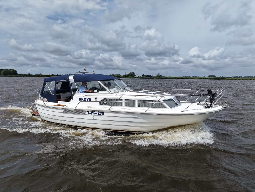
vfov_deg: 56.8
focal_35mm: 24
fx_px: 177
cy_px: 96
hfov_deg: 71.6
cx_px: 128
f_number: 1.8
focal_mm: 8.67
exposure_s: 1/640
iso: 110
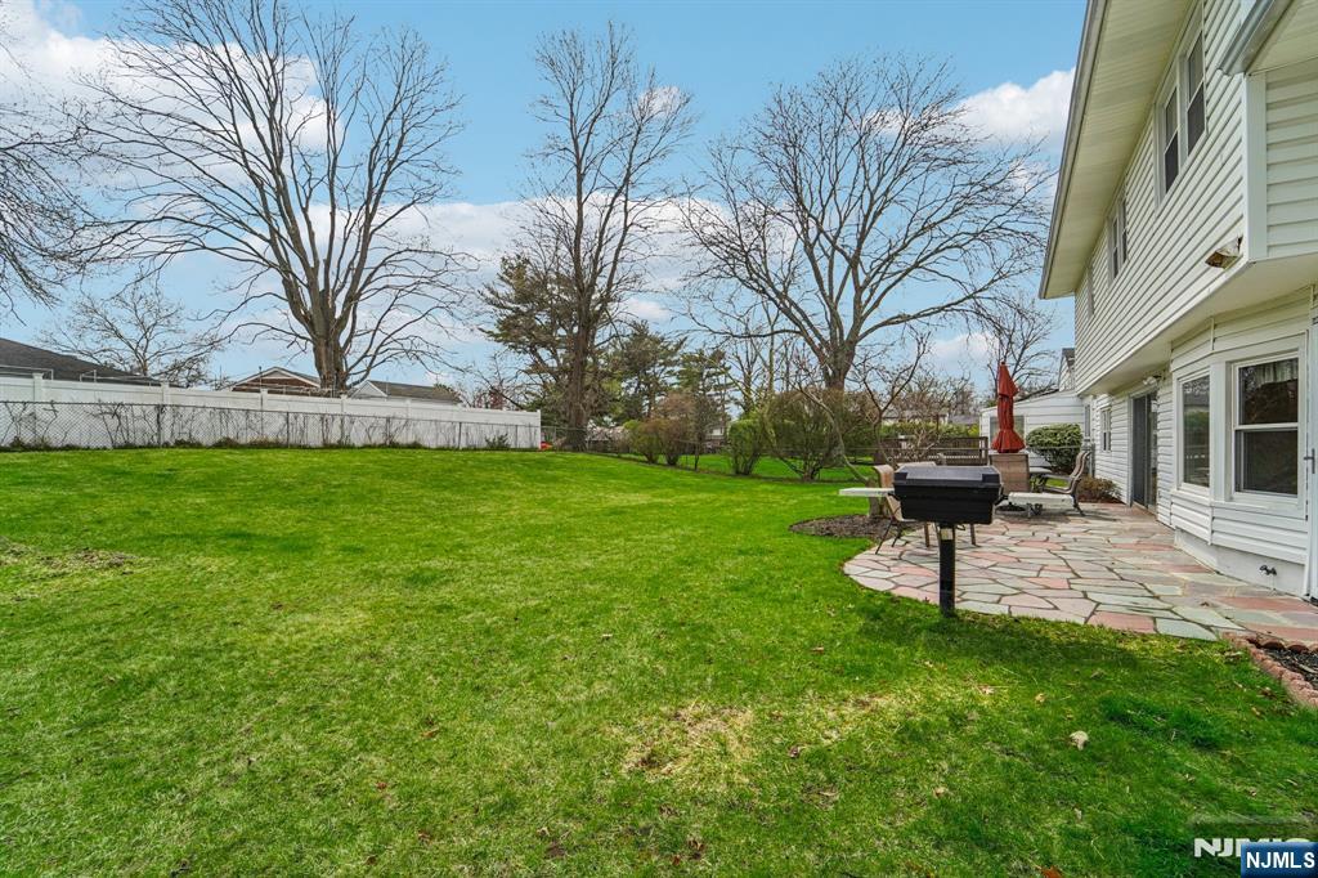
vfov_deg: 81.2
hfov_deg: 104.3
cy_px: 439
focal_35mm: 14
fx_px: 512
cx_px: 659
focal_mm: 14
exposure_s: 1/800
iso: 400
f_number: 8
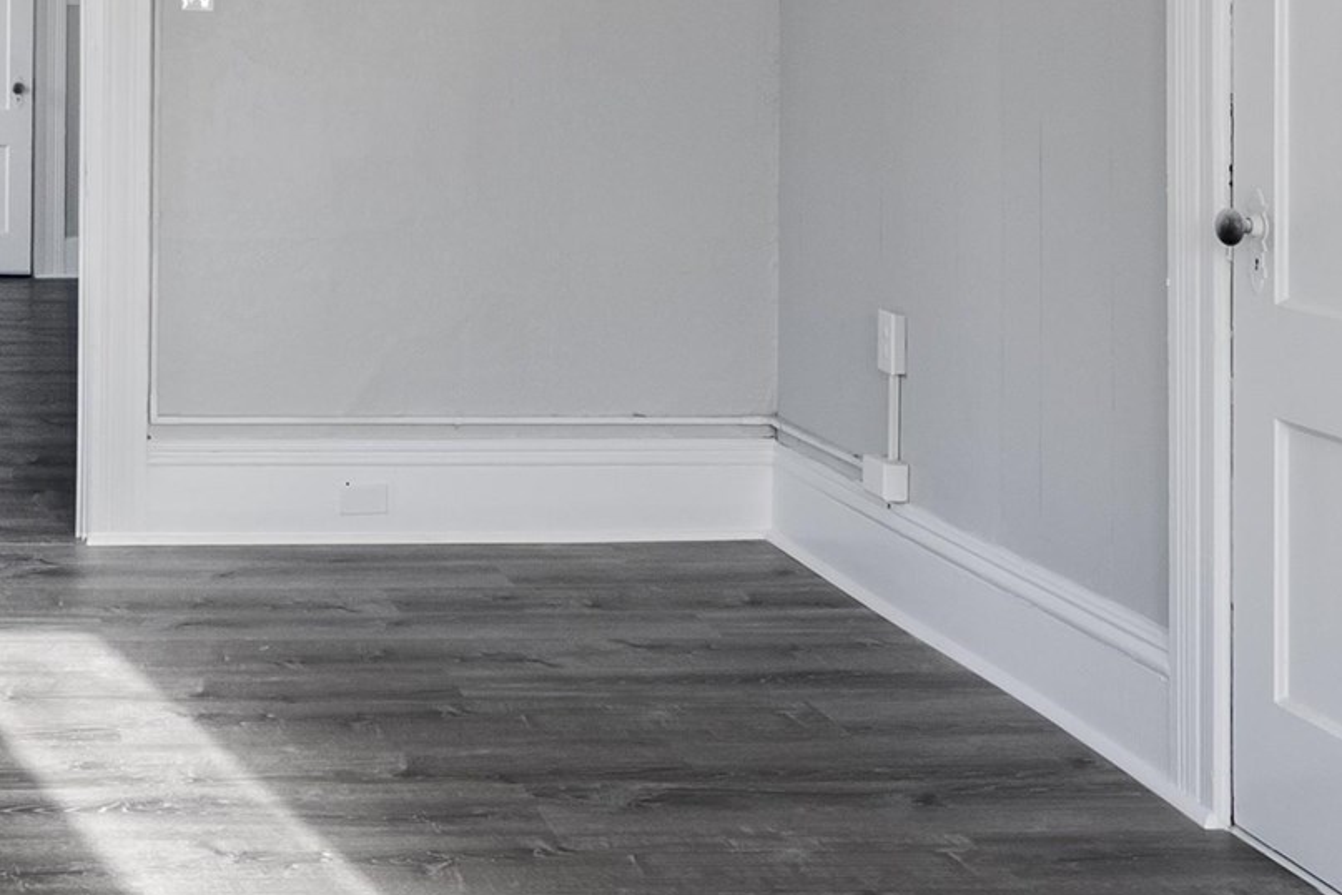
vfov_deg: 22.8
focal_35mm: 57
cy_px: -13
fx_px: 2125
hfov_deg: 32.8
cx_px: 67
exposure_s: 1/30
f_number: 10
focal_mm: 10
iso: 320
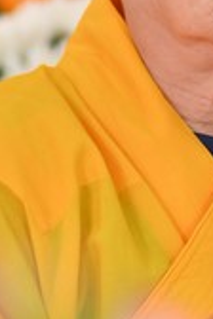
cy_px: 139
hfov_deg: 4.2
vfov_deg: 6.3
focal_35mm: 329
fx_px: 2920
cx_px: 225
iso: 125
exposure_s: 1/100
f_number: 2.5
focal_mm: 85
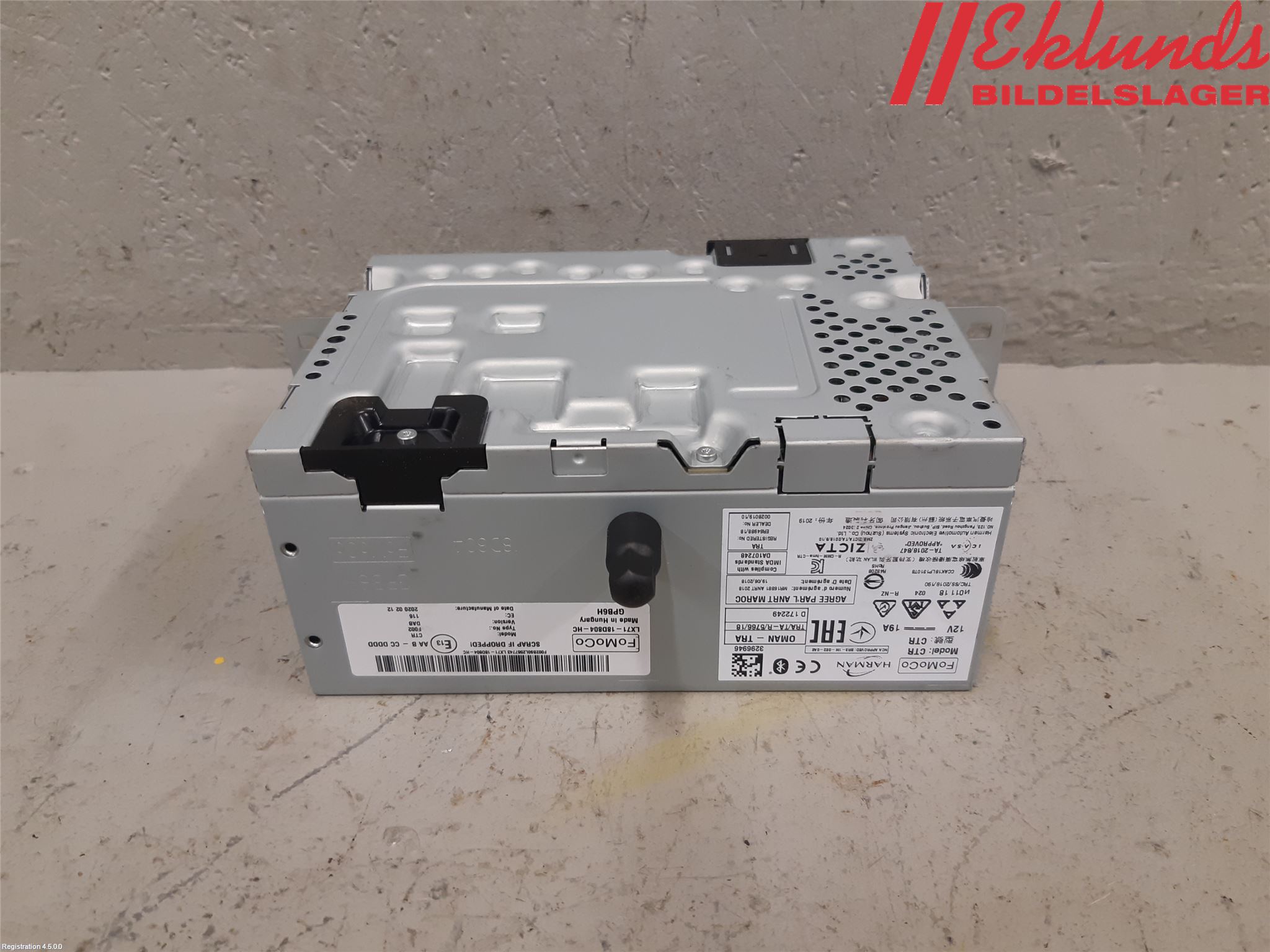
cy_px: 476
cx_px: 635
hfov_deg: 67.3
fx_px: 954
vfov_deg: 53.1
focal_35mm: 26
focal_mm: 3.93
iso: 125
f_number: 1.7
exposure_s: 1/50
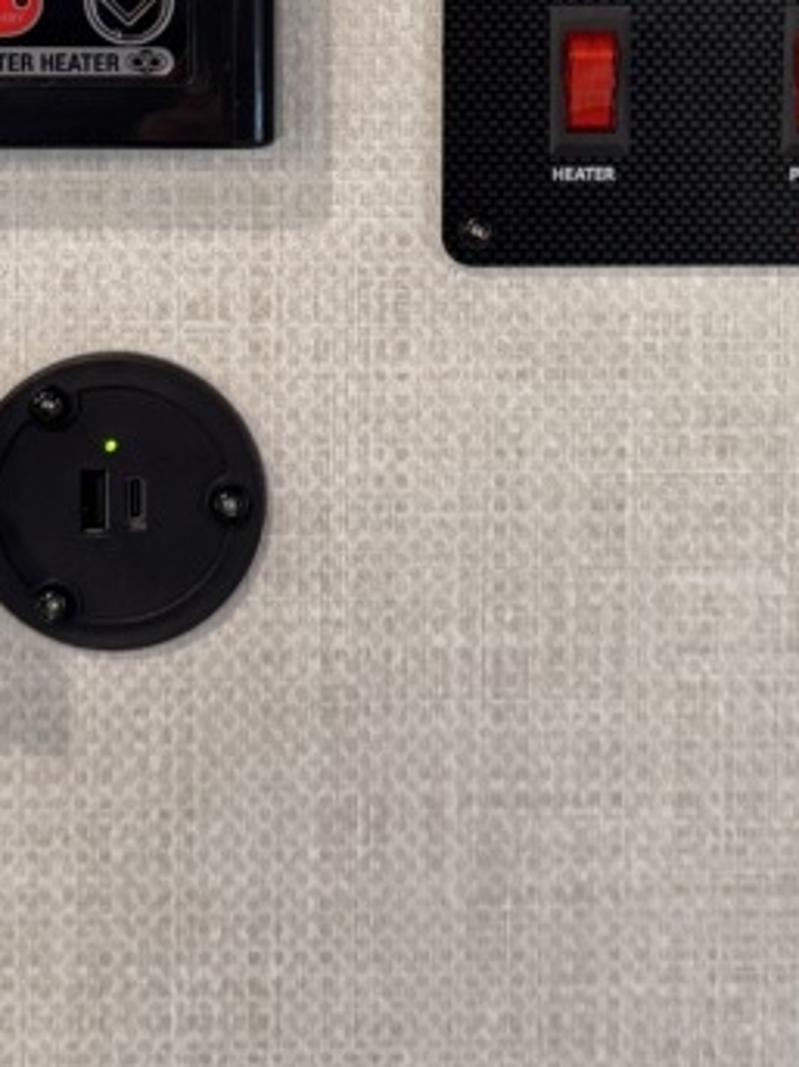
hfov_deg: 21.0
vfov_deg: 26.6
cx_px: 460
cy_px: 47
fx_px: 2156
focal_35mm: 70
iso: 400
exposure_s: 1/60
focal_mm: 6.76
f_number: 1.78
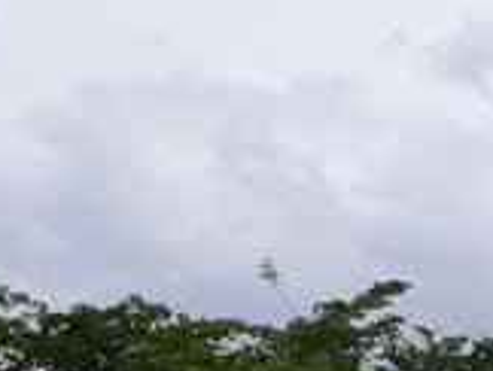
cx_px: 1080
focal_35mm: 133
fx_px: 1897
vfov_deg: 11.0
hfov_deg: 12.5
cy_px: 398
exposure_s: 1/3155
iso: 50
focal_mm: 3.95
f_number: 1.8
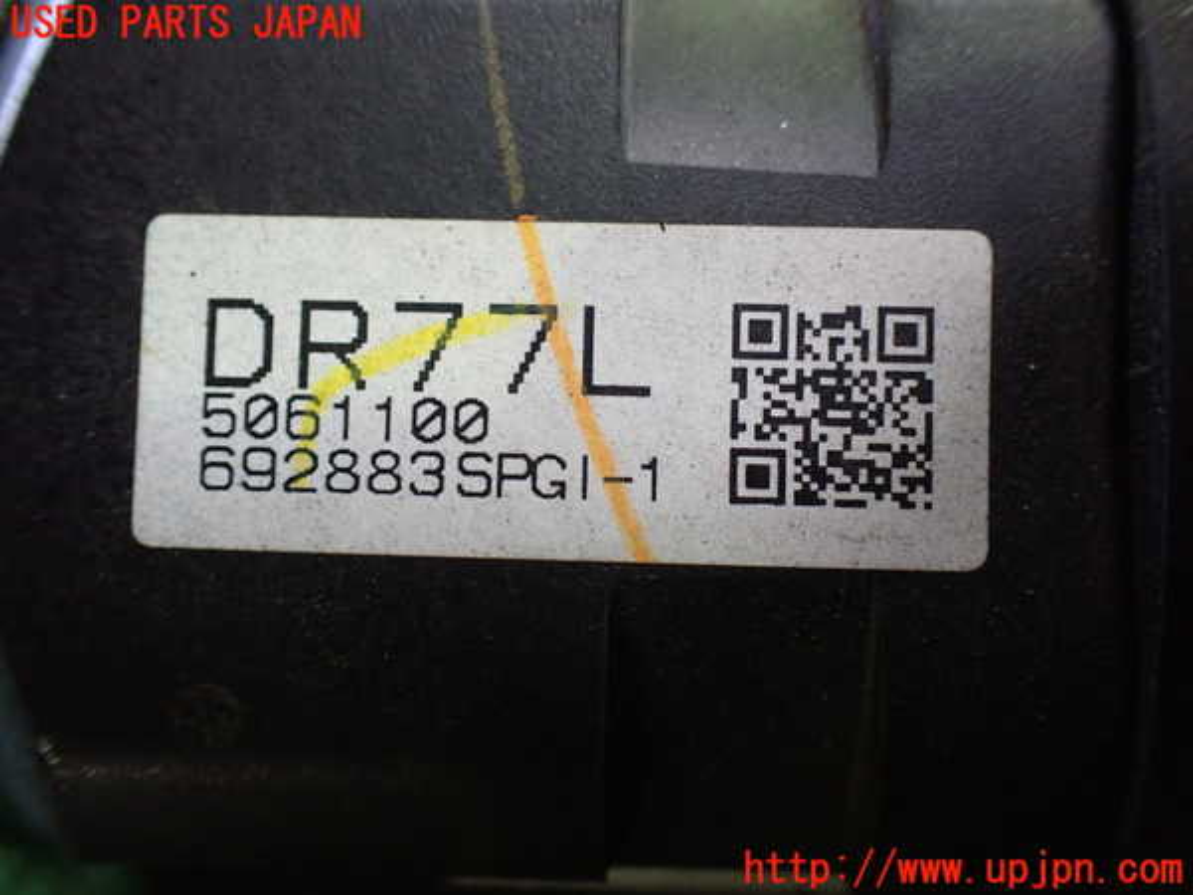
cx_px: 596
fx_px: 1034
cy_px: 448
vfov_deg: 46.8
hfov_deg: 60.0
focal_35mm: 30
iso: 640
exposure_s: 1/125
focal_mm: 5.4
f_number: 2.3
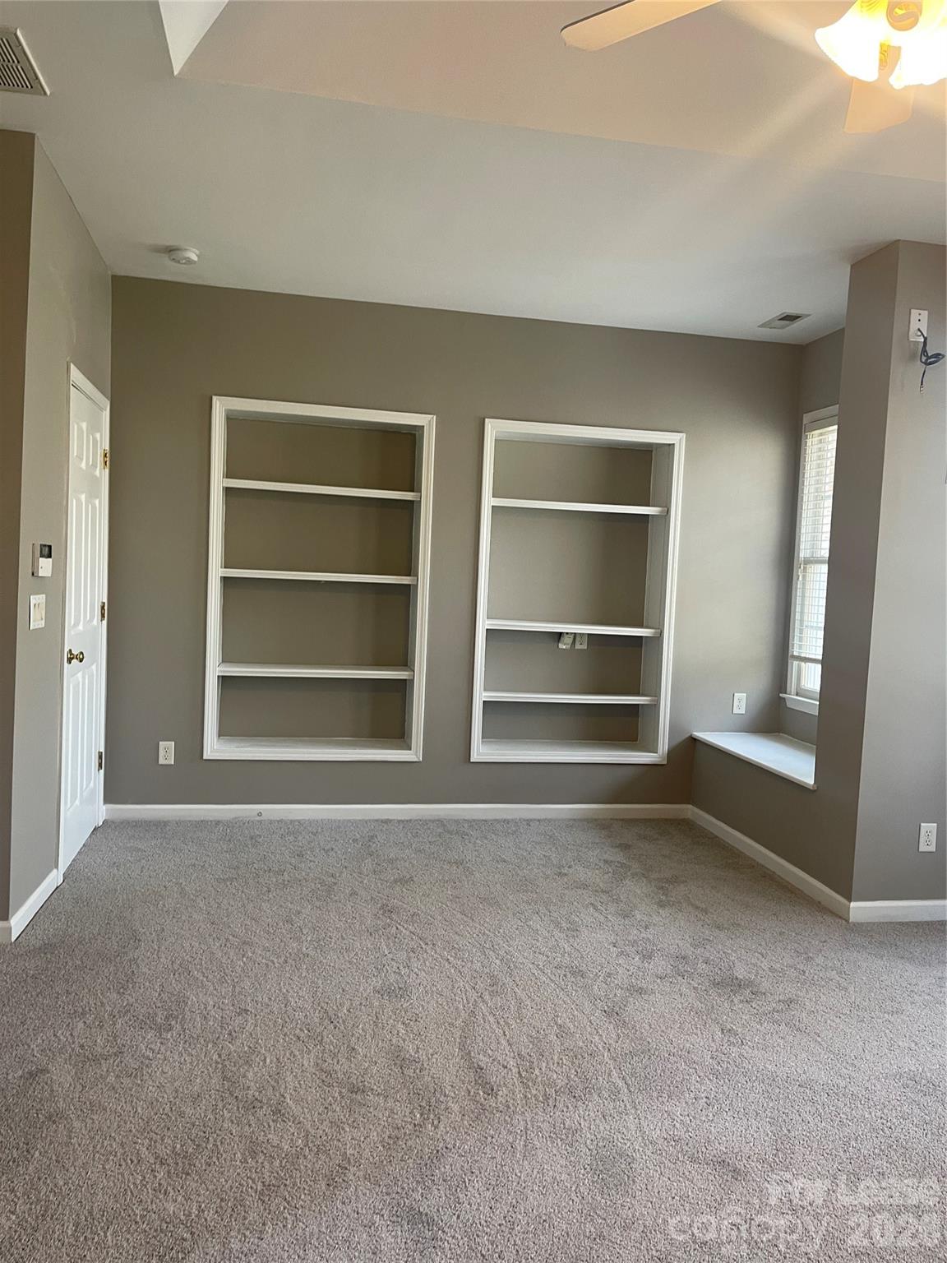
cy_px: 632
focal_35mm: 25
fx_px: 912
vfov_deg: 69.4
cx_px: 474
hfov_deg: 54.9
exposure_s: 1/60
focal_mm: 5.1
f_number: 1.6
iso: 100
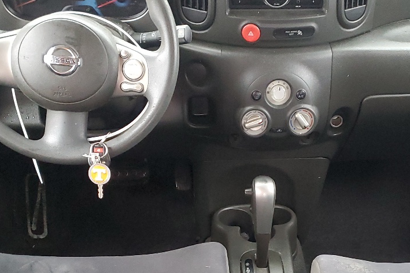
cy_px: 260
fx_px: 695
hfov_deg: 32.8
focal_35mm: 61
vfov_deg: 21.6
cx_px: 247
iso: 298
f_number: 1.5
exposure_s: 1/60.2
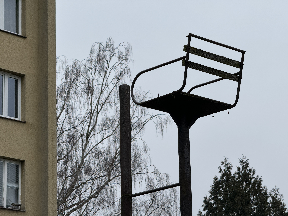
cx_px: 144
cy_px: 108
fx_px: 998
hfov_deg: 16.4
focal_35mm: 120
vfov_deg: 12.3
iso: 50
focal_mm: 15.66
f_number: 2.8
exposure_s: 1/707
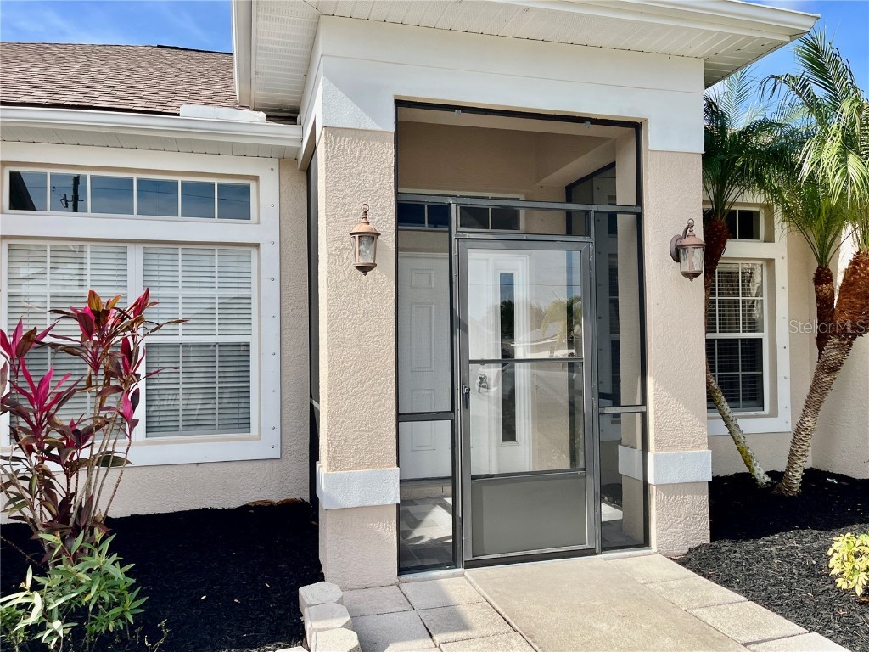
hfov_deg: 67.3
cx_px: 434
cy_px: 326
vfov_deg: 53.1
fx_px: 653
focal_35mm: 26
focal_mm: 5.1
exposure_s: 1/2463
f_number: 1.6
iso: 50
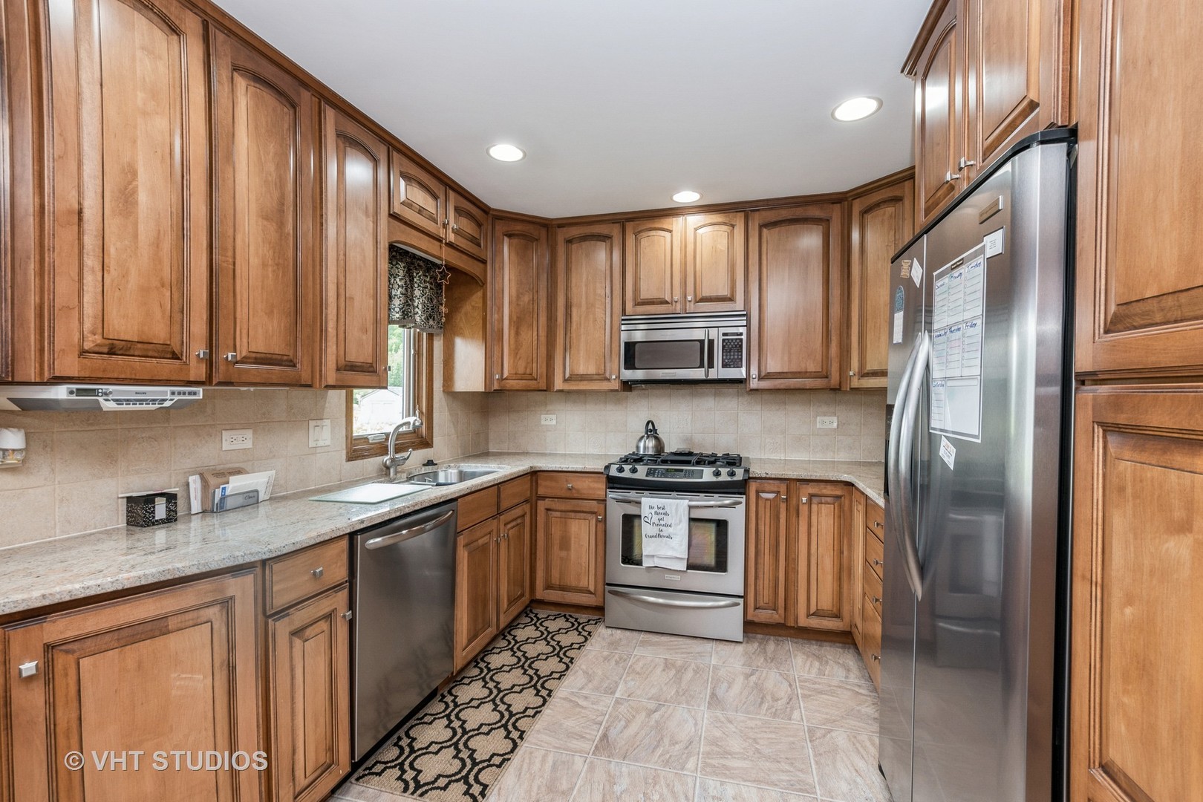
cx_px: 602
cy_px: 401
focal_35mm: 15
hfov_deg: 100.4
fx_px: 501
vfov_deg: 77.3
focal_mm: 10
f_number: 7.1
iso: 250
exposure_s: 1/10
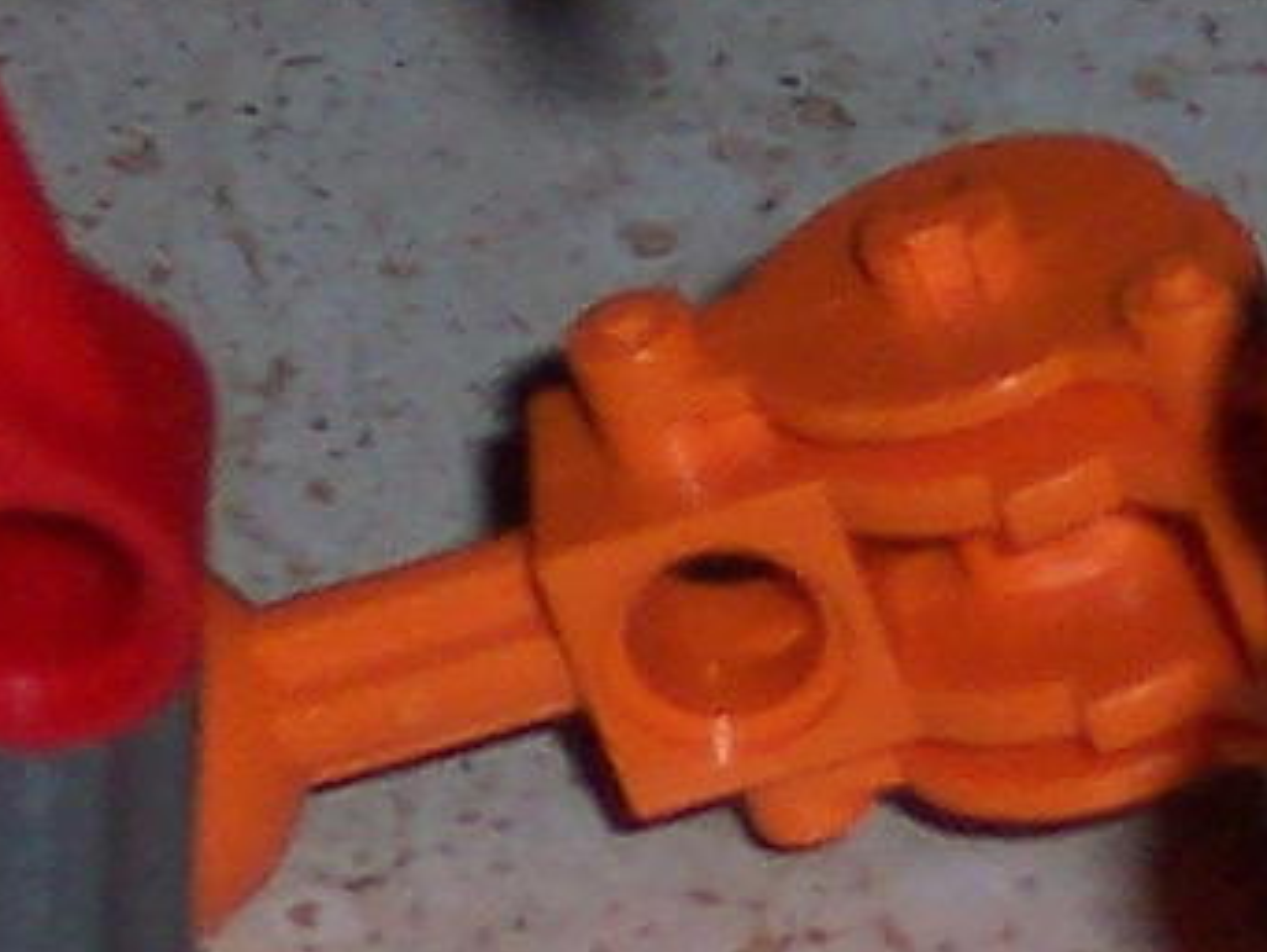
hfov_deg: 2.9
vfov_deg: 2.2
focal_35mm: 677
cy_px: 874
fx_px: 24797
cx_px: 1419
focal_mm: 17.6
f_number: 4.8
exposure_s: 1/90
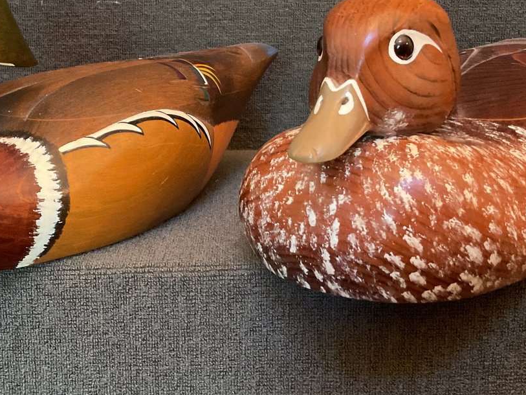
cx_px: 171
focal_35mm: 54
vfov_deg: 26.9
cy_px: 137
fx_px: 821
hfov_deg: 35.2
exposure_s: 1/30
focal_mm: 3
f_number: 1.8
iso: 400
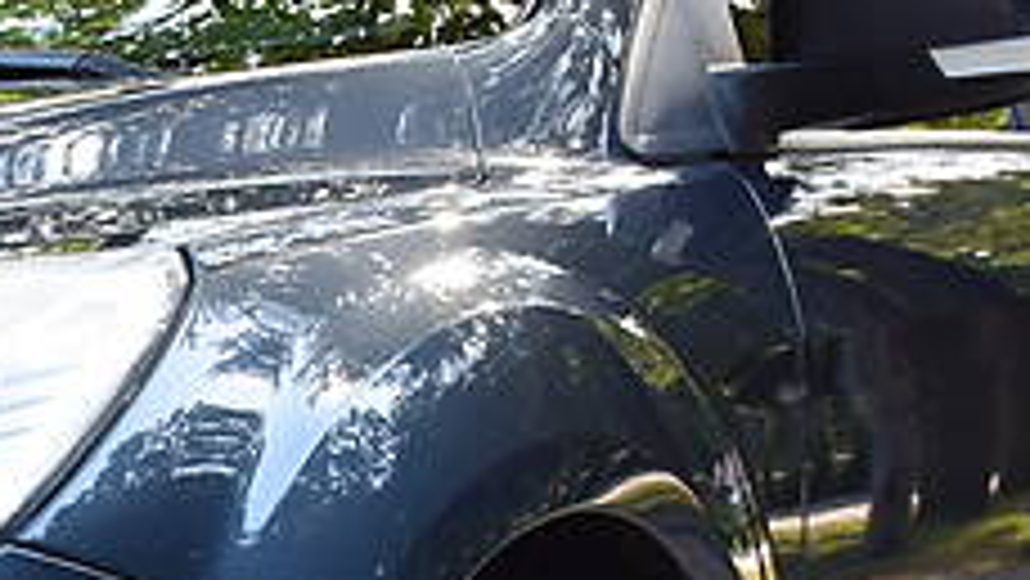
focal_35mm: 99
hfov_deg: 19.8
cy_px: 627
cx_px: -315
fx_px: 2705
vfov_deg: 12.1
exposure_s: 1/60
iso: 400
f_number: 8
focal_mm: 18
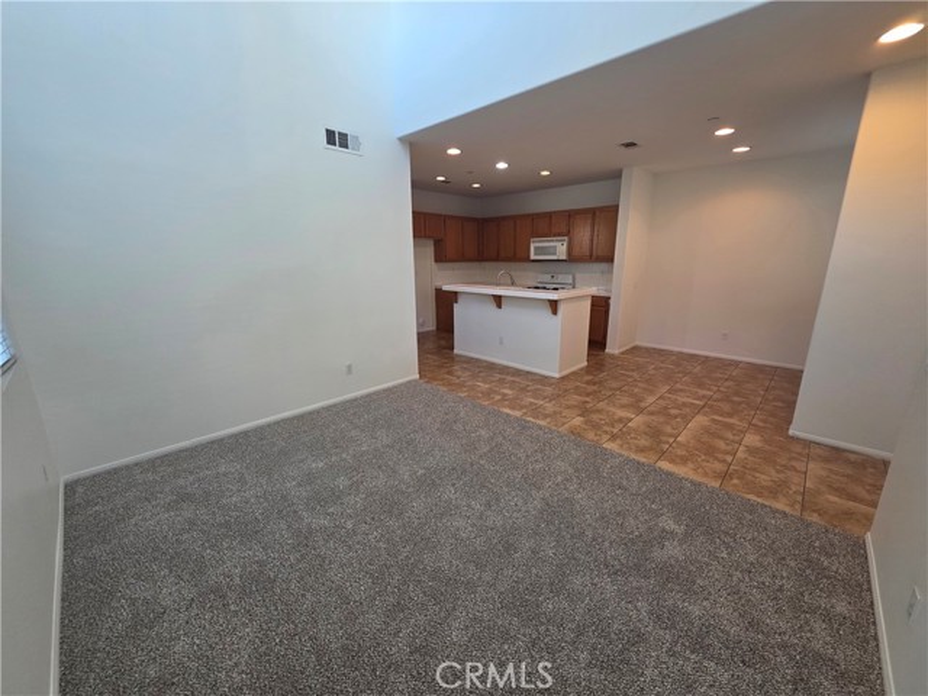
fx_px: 349
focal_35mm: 13
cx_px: 464
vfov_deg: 89.9
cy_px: 348
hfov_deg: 106.2
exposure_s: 1/120
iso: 200
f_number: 1.9
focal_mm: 2.2
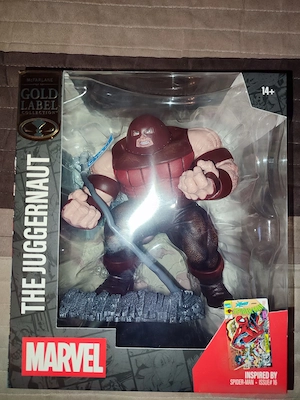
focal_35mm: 25
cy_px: 200
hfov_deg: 54.9
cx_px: 150
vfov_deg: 69.4
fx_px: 289
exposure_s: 1/33
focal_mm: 6.04
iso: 219
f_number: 1.9
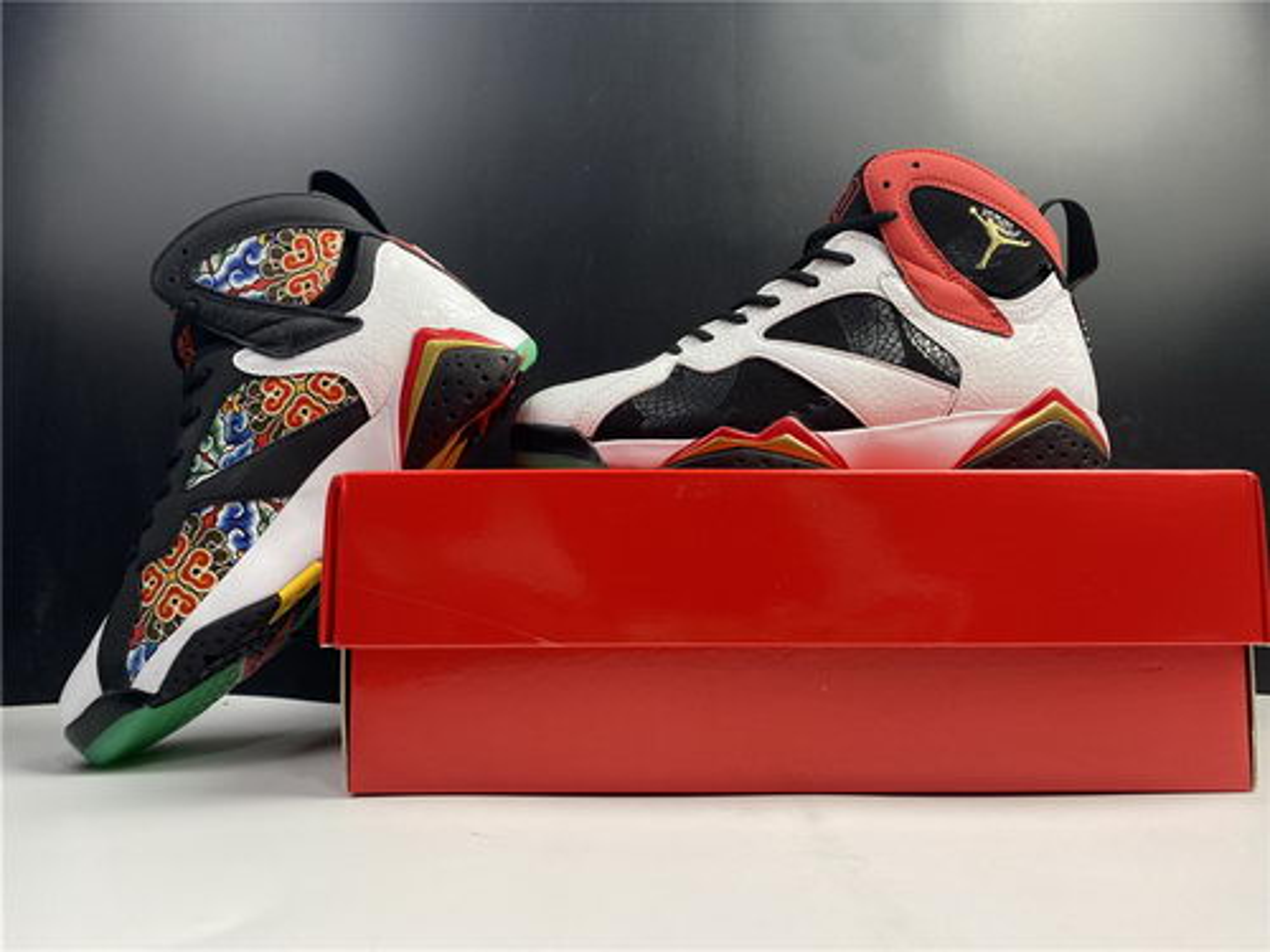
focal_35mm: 26
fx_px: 954
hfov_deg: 67.3
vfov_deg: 53.1
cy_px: 476
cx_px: 635
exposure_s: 1/100
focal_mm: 4.25
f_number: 1.8
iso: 80
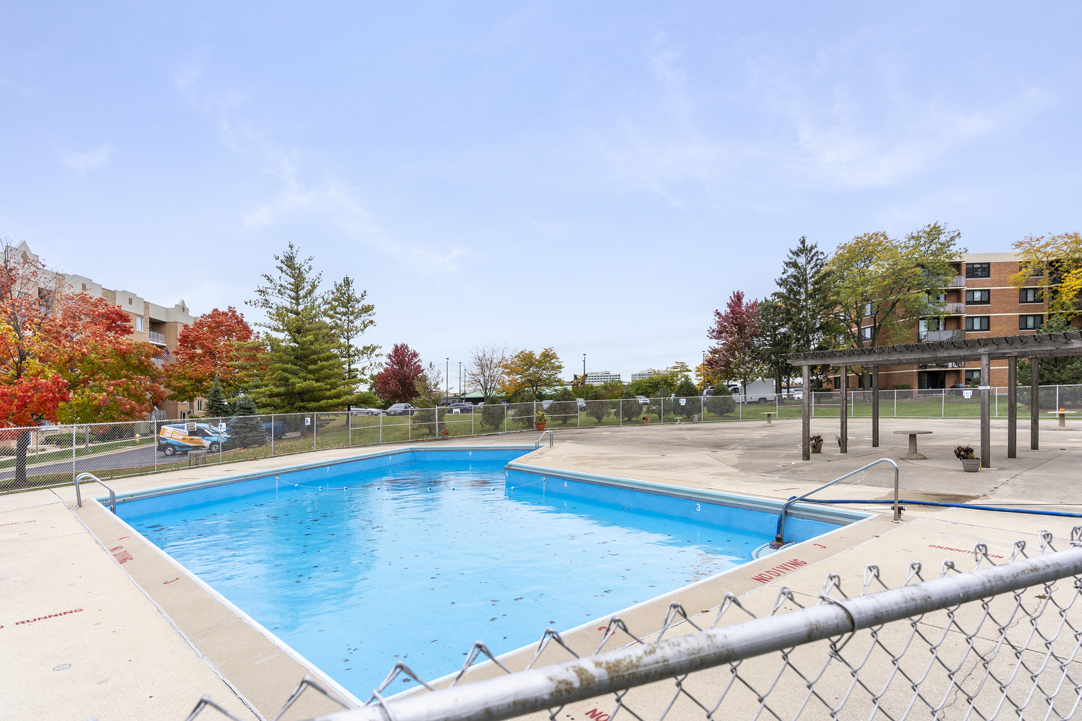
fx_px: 601
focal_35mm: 20
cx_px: 541
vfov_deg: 61.9
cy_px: 360
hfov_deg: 84.0
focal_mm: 20
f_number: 7.1
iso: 400
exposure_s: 1/250
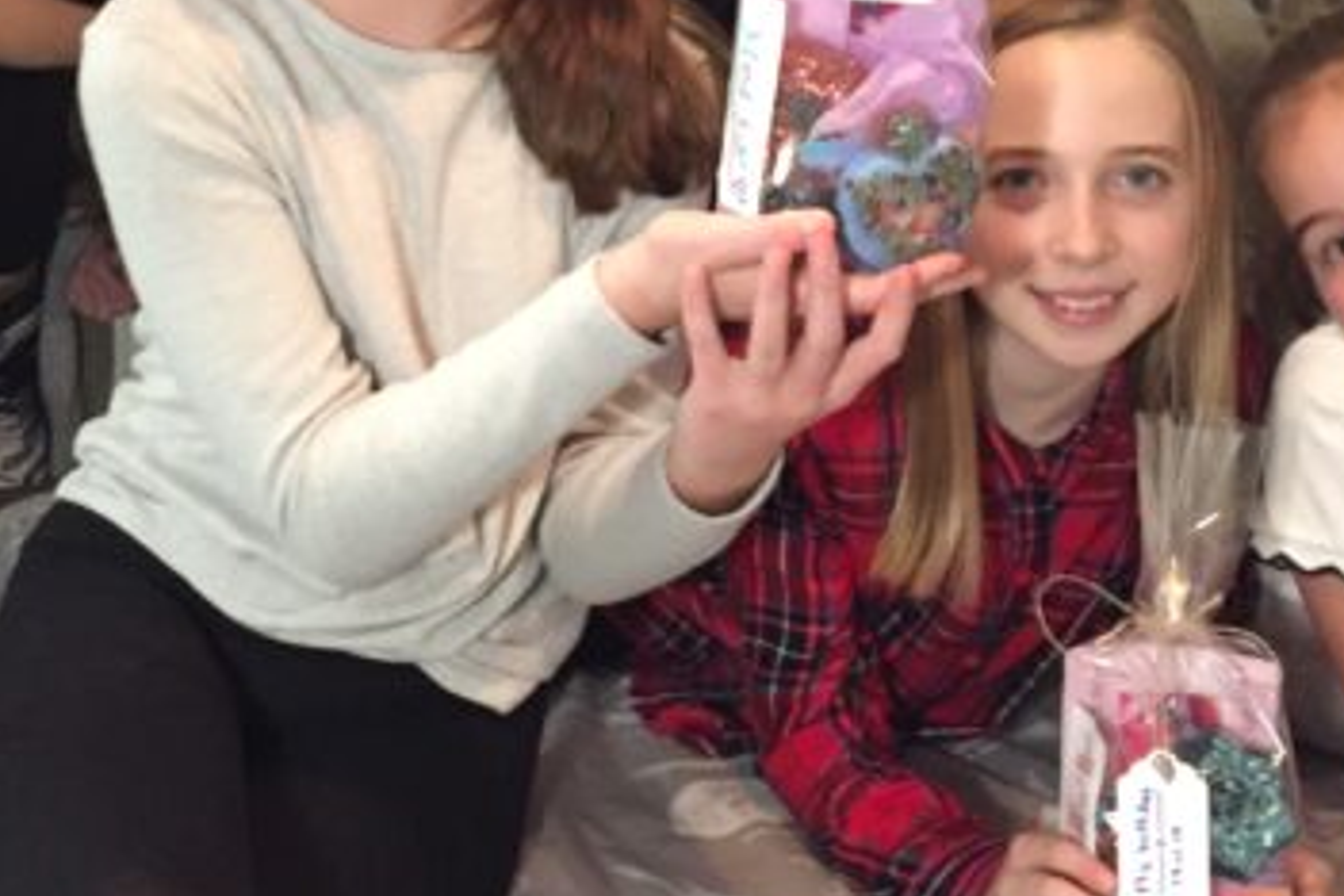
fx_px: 2464
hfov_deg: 30.5
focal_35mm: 66
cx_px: 605
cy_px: 80
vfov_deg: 20.2
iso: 400
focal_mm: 4.15
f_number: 2.2
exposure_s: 1/17
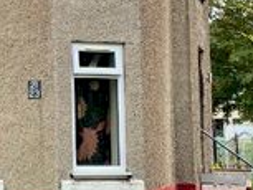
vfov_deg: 12.4
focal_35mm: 119
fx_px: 870
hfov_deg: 15.2
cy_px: 59
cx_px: -137
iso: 32
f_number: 1.6
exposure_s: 1/540
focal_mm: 4.2
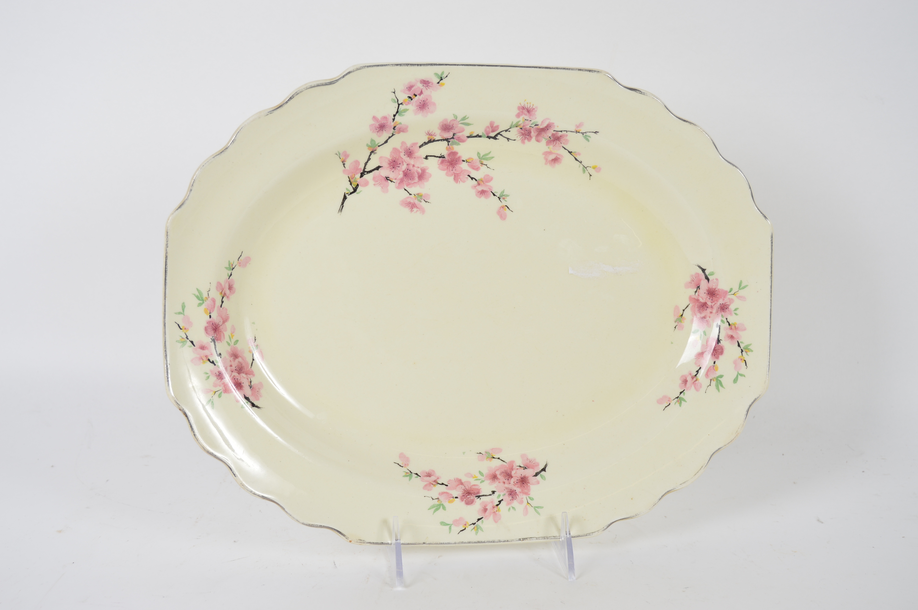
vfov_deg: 25.7
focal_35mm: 52
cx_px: 459
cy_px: 305
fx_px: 1338
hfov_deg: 37.9
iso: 100
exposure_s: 1/80
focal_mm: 35
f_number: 5.6
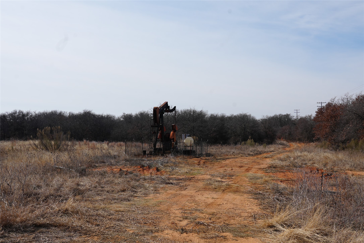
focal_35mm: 36
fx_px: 364
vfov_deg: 36.9
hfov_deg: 53.1
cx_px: 182
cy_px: 122
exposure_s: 1/200
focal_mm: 24
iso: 100
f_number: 10
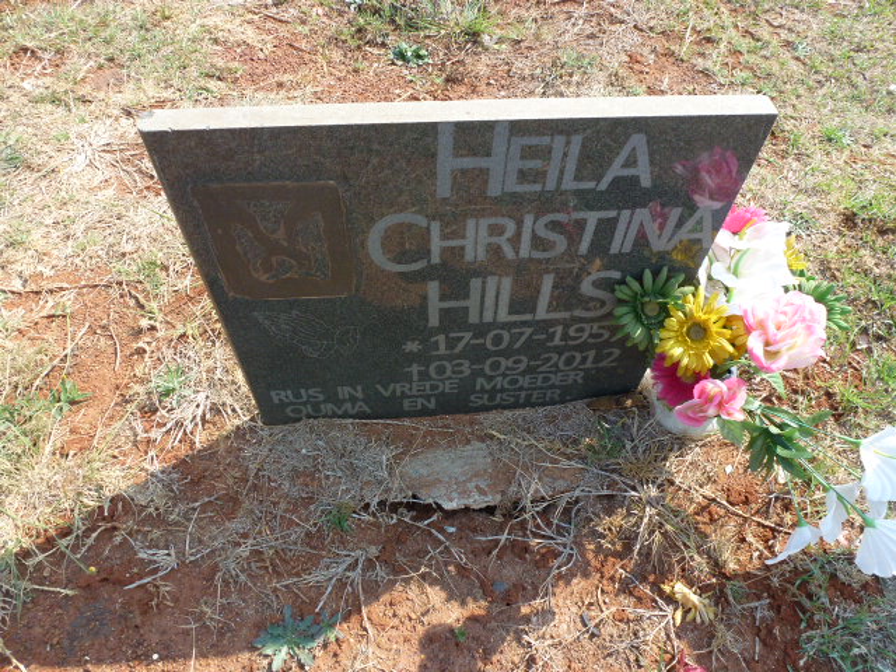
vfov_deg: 56.8
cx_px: 448
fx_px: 621
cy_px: 336
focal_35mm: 24
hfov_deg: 71.6
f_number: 4
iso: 100
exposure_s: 1/250
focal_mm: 4.3
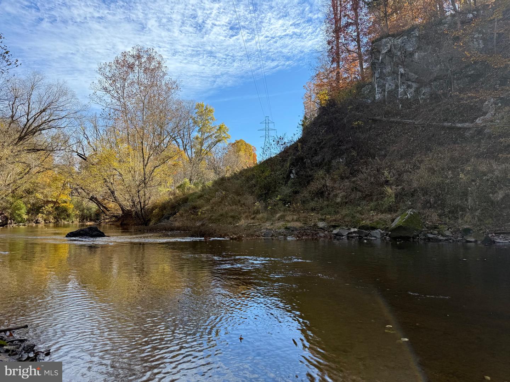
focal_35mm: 24
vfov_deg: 56.8
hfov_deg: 71.6
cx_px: 255
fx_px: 354
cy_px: 191
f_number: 1.78
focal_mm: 6.76
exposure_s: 1/2053
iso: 80
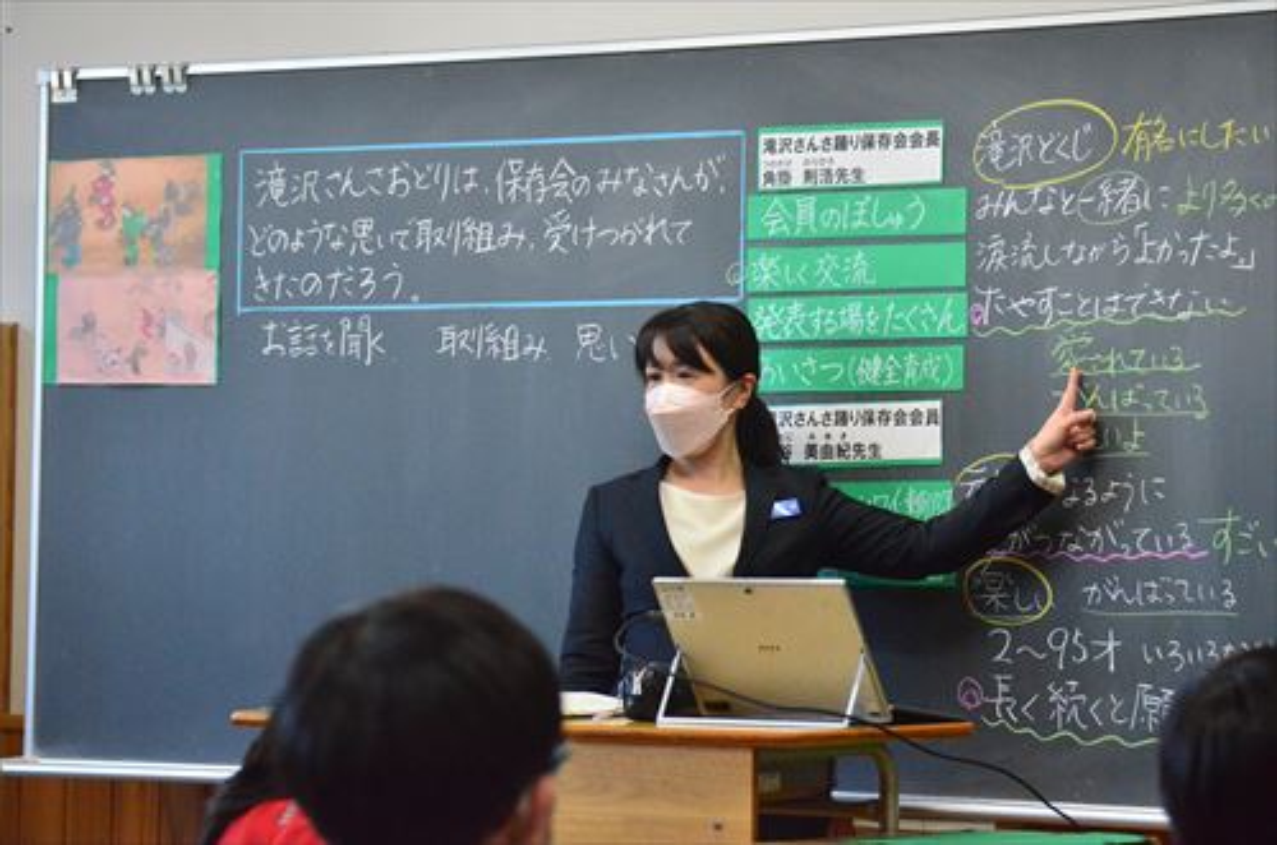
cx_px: 638
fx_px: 4566
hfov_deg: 15.9
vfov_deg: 10.6
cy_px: 422
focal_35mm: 129
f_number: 5.6
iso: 6400
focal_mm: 86
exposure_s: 1/800
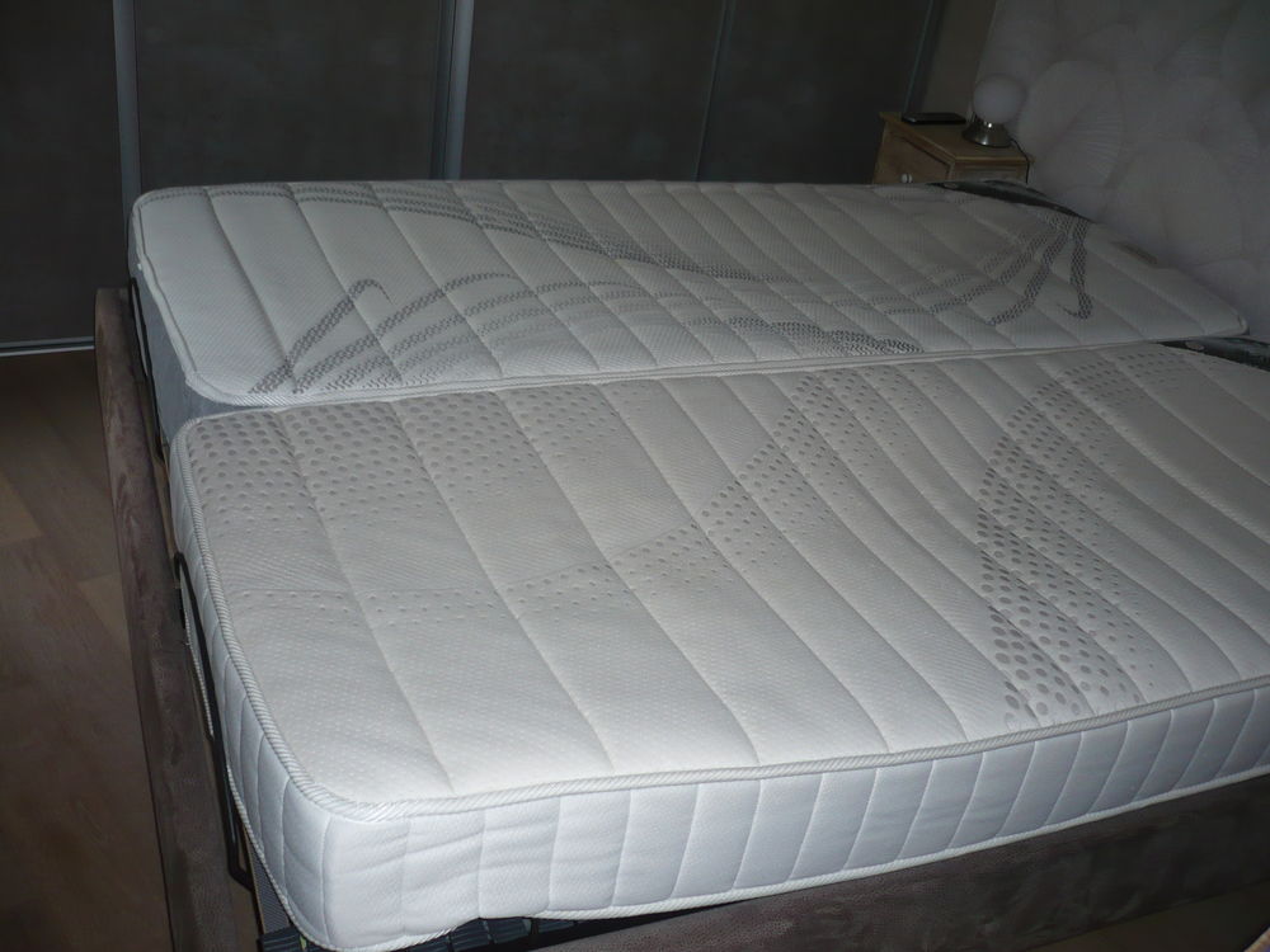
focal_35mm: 35
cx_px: 635
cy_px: 476
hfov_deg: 52.6
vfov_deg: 40.7
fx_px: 1284
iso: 100
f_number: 2.8
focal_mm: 5.8
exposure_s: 1/30
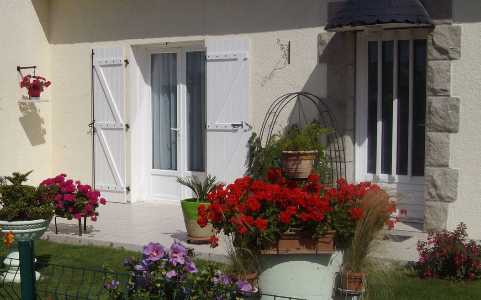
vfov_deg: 22.3
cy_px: 175
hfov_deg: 34.7
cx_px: 156
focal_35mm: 58
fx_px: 760
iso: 80
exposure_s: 1/1600
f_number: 4.8
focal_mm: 6
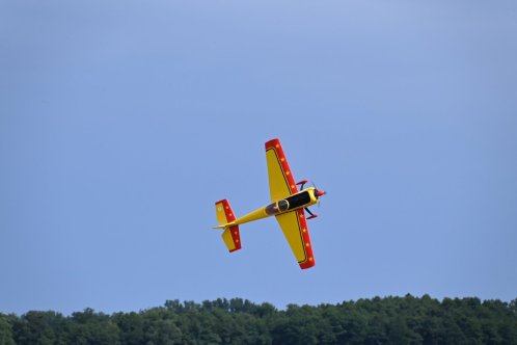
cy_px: 172
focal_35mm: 300
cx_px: 258
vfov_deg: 4.6
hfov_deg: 6.9
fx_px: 4308
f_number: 7.1
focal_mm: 200
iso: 640
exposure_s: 1/3200
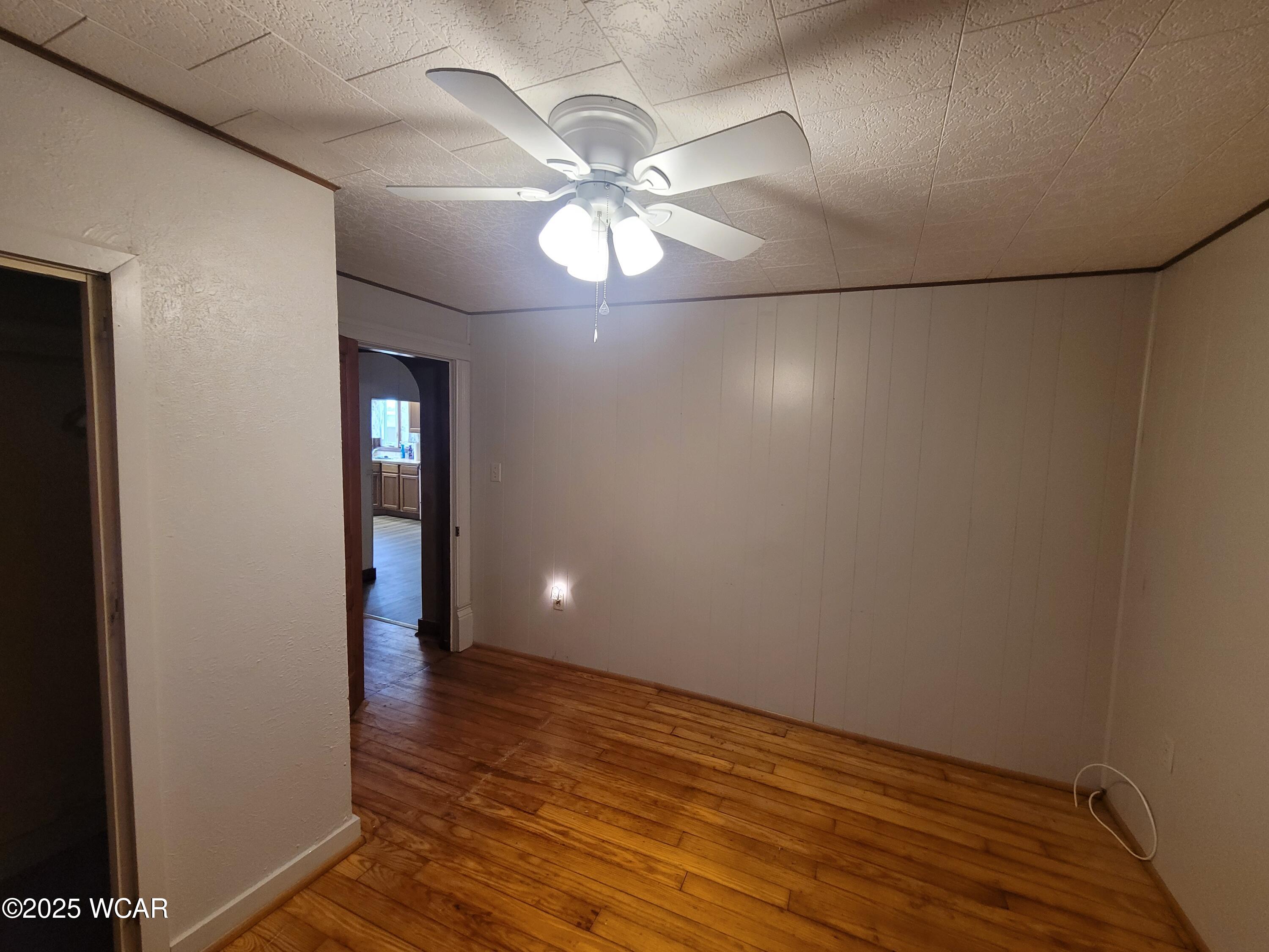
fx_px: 477
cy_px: 476
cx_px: 634
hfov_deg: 106.2
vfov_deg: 89.9
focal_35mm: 13
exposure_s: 1/60
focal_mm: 2.2
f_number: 2.2
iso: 400
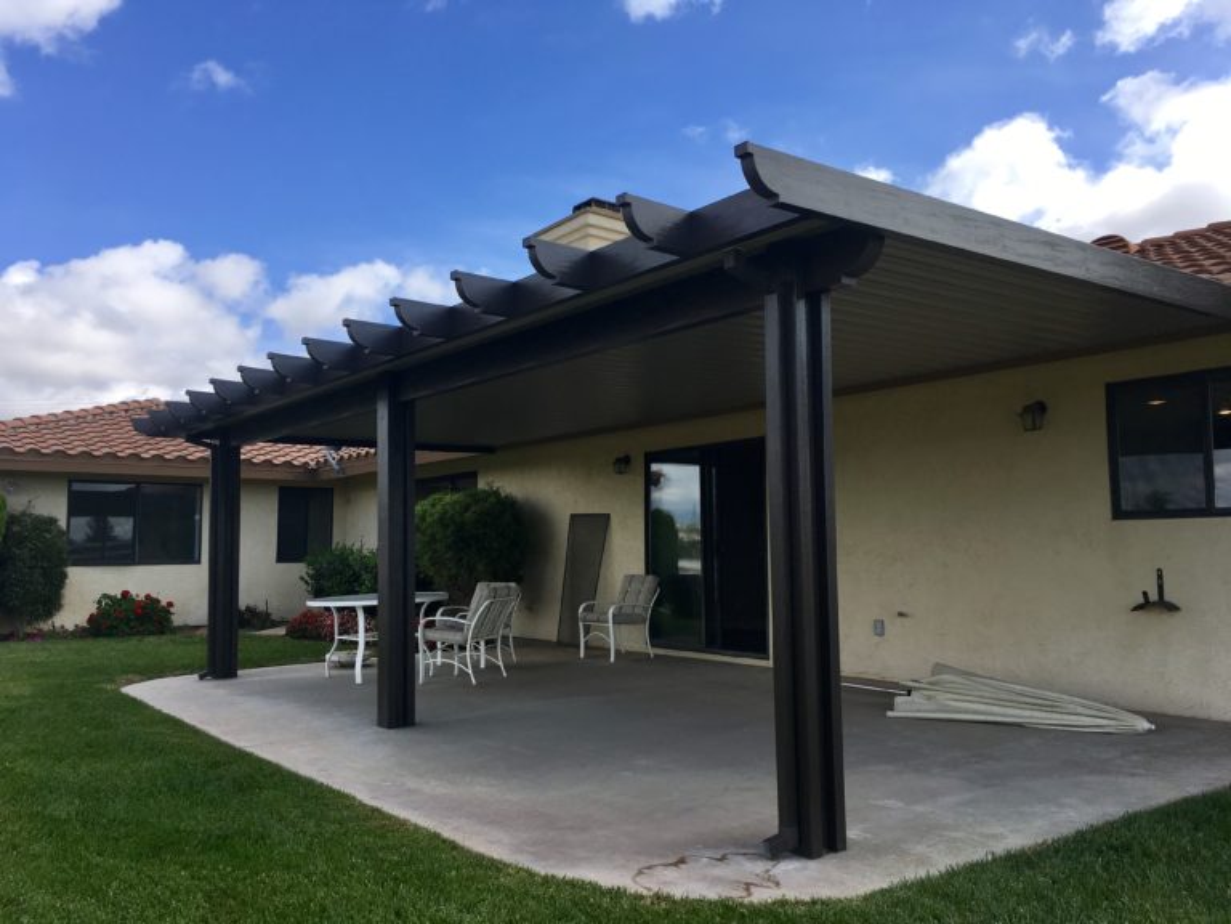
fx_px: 1031
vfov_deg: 48.2
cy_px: 462
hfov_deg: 61.7
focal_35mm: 29
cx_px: 616
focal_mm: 4.15
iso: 25
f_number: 2.2
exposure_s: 1/1026
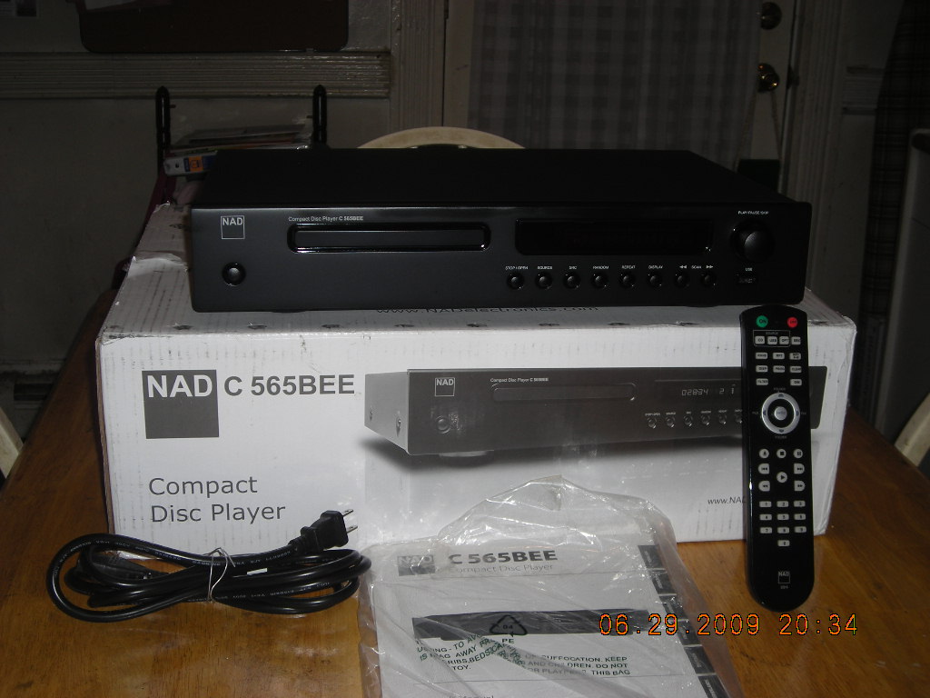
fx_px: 1263
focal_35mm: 47
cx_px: 465
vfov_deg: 30.9
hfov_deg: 40.4
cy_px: 349
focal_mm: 7.8
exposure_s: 1/60
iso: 50
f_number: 3.4
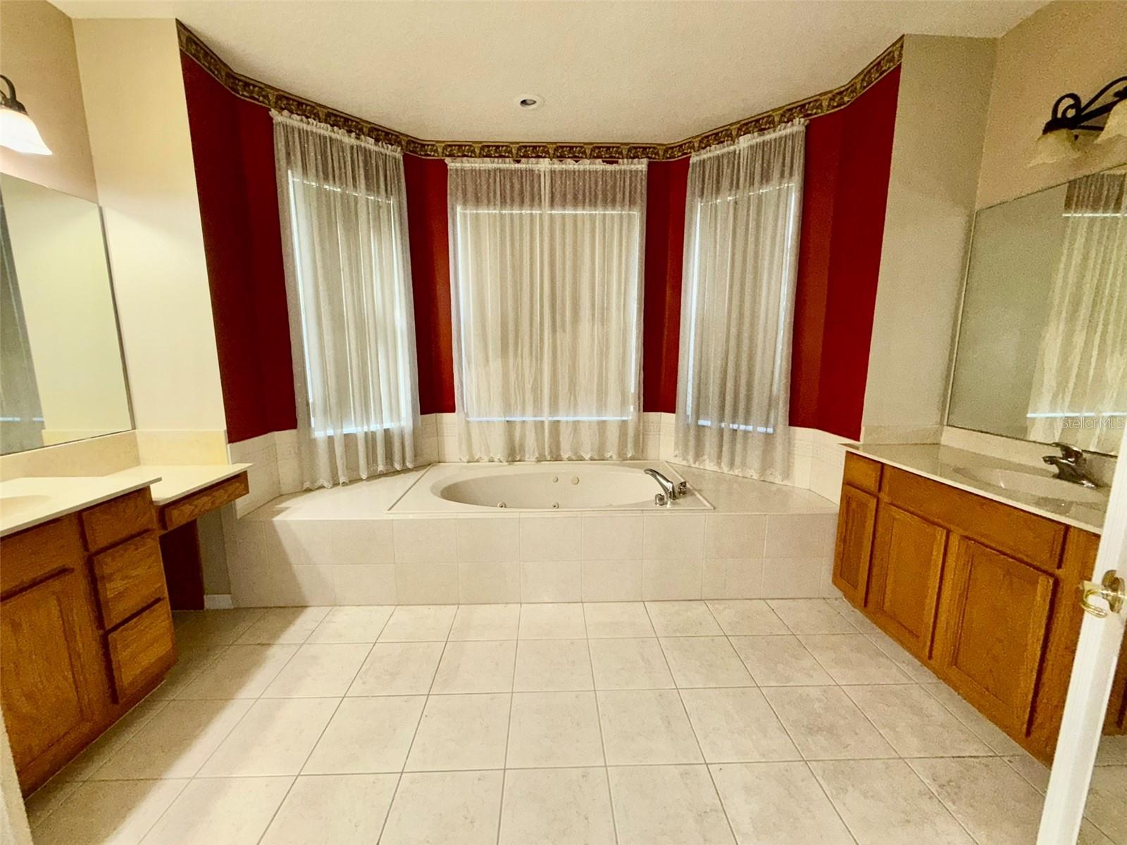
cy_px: 422
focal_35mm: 14
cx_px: 564
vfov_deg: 85.7
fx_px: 456
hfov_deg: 102.1
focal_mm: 2.22
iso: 125
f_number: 2.2
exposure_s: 1/60
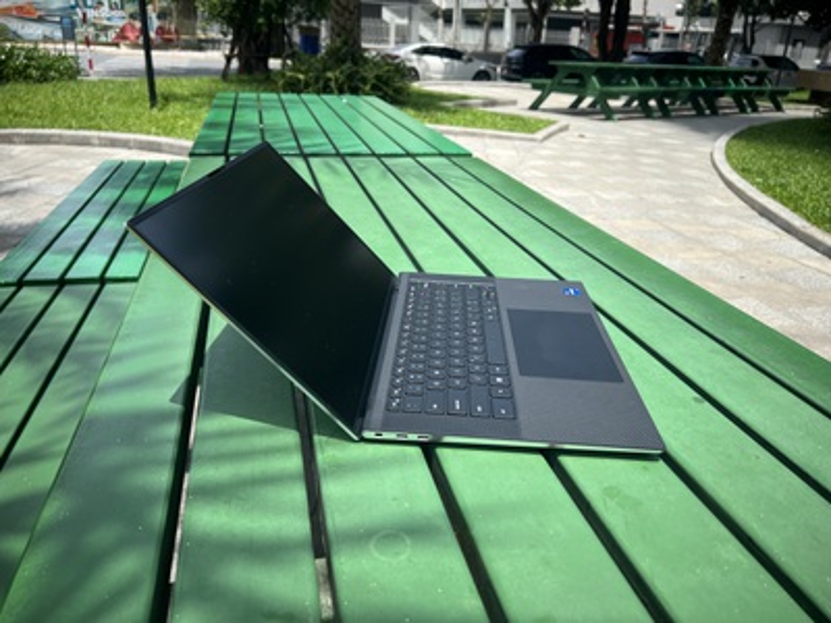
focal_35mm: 26
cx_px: 416
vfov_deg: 53.1
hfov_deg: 67.3
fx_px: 624
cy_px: 312
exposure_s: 1/2513
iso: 50
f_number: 1.5
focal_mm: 5.7
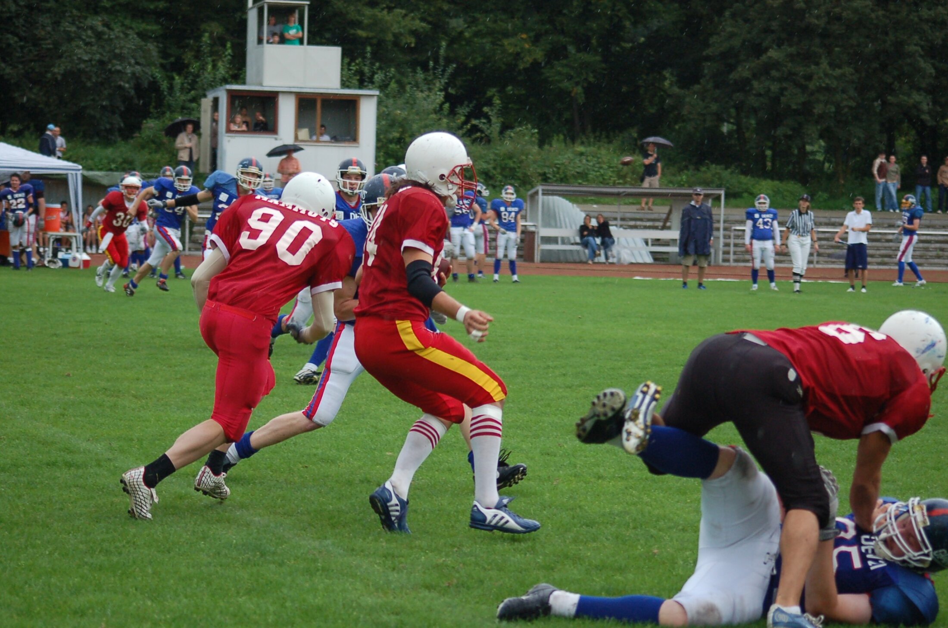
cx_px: 474
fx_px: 3233
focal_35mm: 123
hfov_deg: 16.7
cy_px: 314
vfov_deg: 11.1
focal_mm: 82
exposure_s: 1/500
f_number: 4
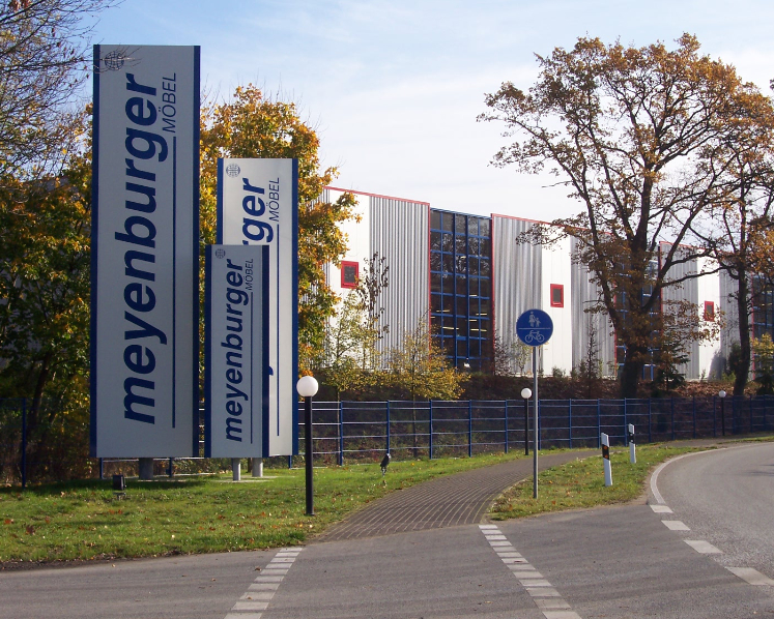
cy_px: 310
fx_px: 1581
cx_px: 385
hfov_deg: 27.5
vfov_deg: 22.2
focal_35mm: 69
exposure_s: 1/207
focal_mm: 10.8
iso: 79
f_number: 7.23
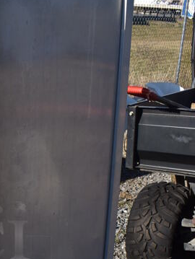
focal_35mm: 66
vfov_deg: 28.1
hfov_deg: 21.1
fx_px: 495
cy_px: 239
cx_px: -24
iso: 200
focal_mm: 18
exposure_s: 1/500
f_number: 8
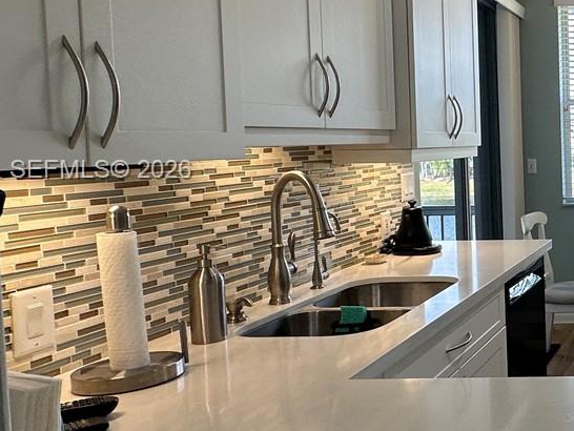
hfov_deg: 35.1
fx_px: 680
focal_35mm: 41
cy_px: 171
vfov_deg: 35.0
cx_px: 705
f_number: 2.2
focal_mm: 2.22
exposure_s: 1/120
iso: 64
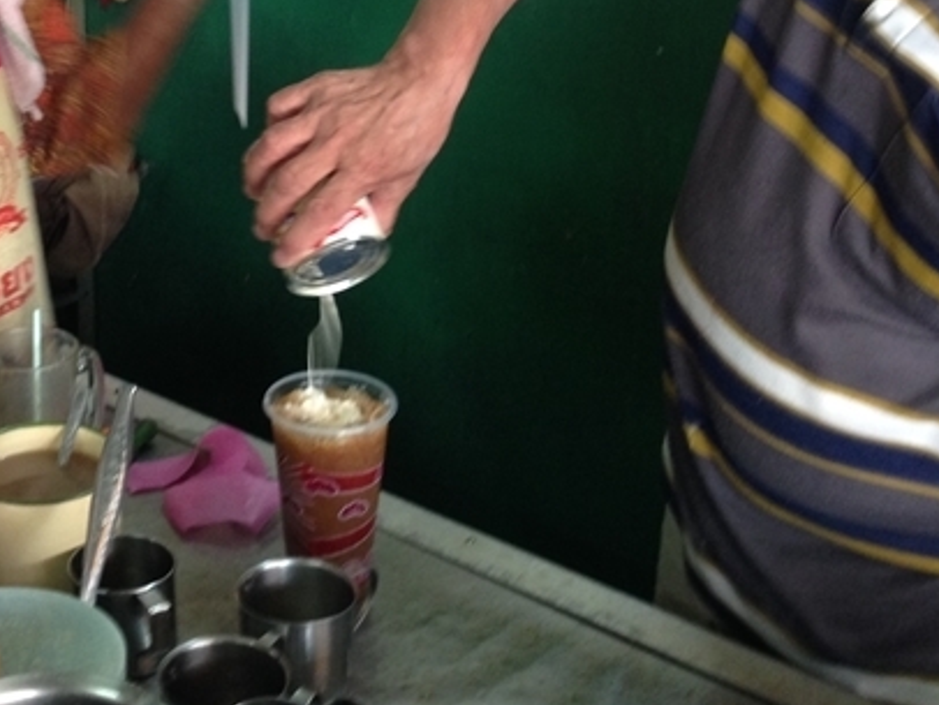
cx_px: 231
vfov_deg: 22.4
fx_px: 1764
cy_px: 166
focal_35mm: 65
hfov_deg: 29.3
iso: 125
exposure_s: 1/20
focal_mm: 4.12
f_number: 2.4
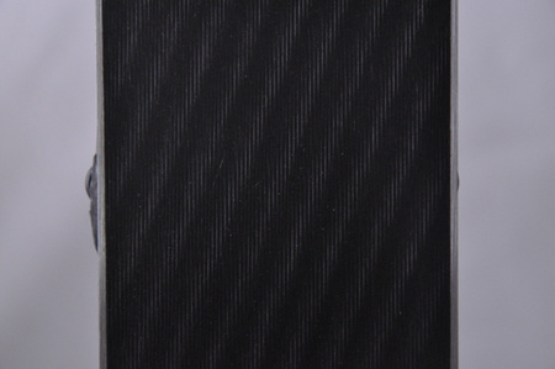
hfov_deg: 13.1
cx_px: 278
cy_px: 184
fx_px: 2425
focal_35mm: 158
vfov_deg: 8.7
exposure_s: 1/125
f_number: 9.5
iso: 3200
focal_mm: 105
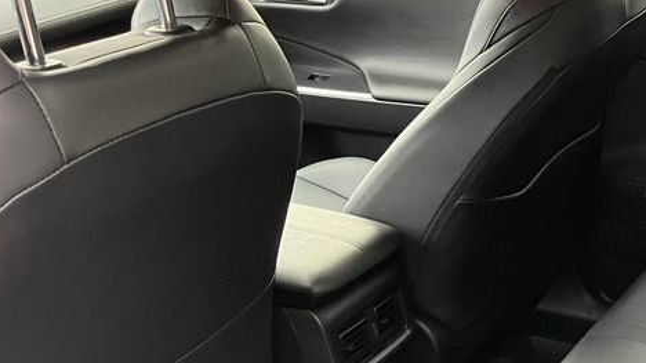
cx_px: 672
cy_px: 363
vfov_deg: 18.9
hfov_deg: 30.9
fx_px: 1062
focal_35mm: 62
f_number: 1.6
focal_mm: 5.1
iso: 500
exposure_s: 1/60
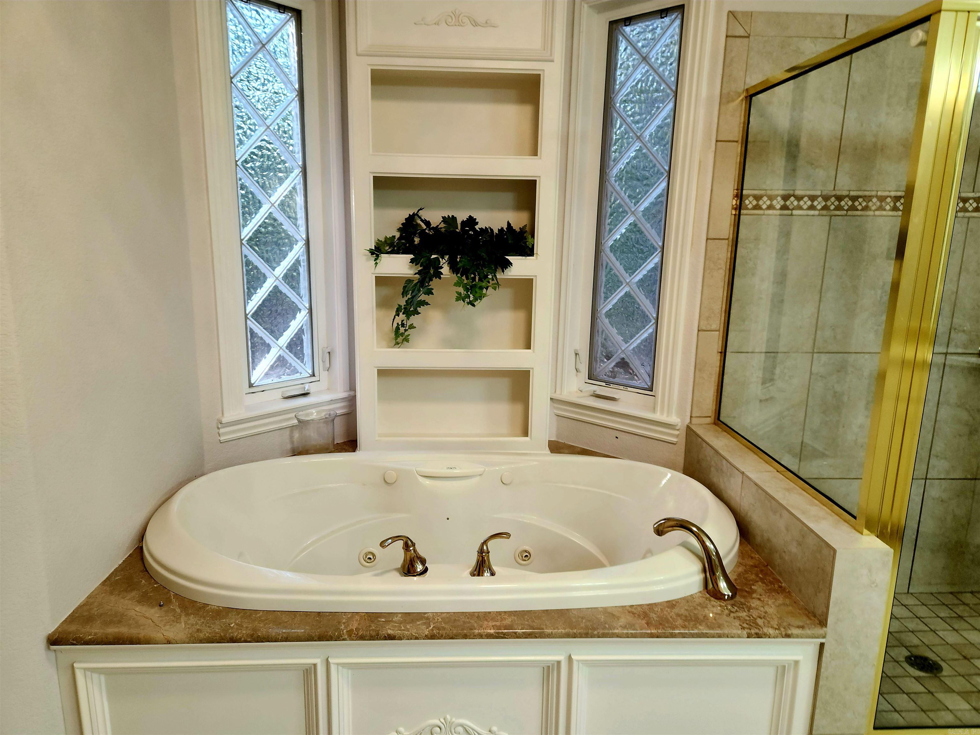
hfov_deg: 73.9
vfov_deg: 58.9
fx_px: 651
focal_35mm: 23
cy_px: 368
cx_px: 490
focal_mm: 5.4
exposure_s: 1/60.2
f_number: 1.8
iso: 80
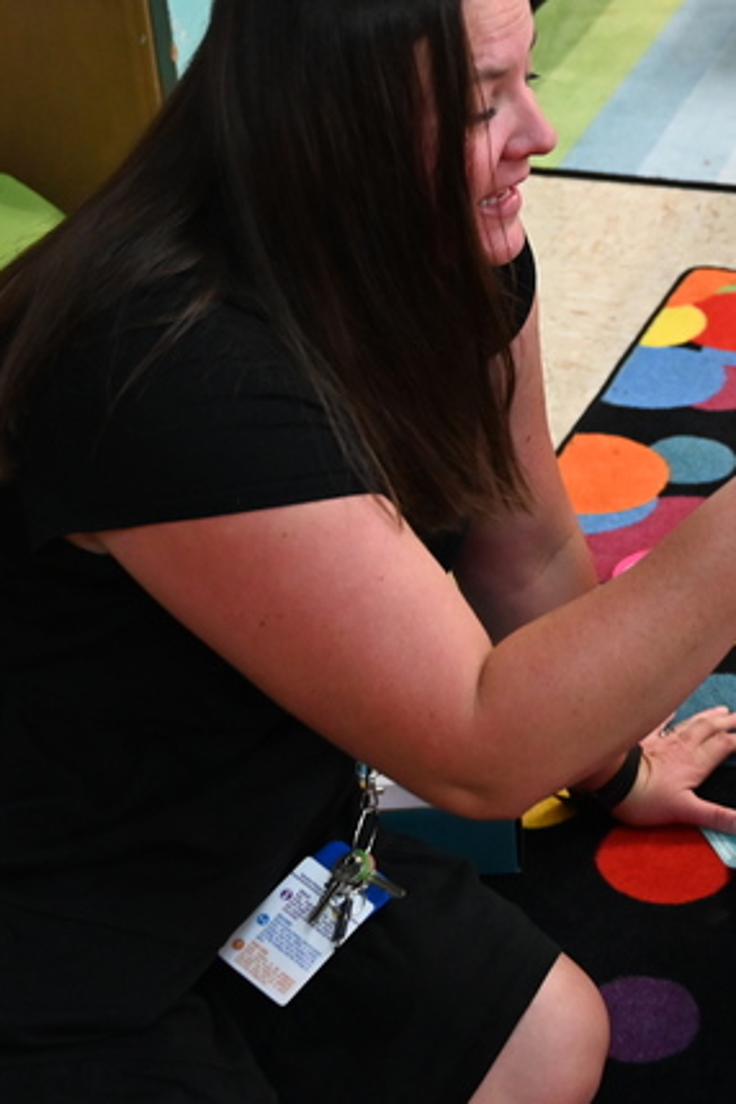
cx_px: 682
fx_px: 2269
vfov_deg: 27.0
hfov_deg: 18.1
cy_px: 269
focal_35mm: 74
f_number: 4
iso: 3200
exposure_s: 1/100
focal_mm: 31
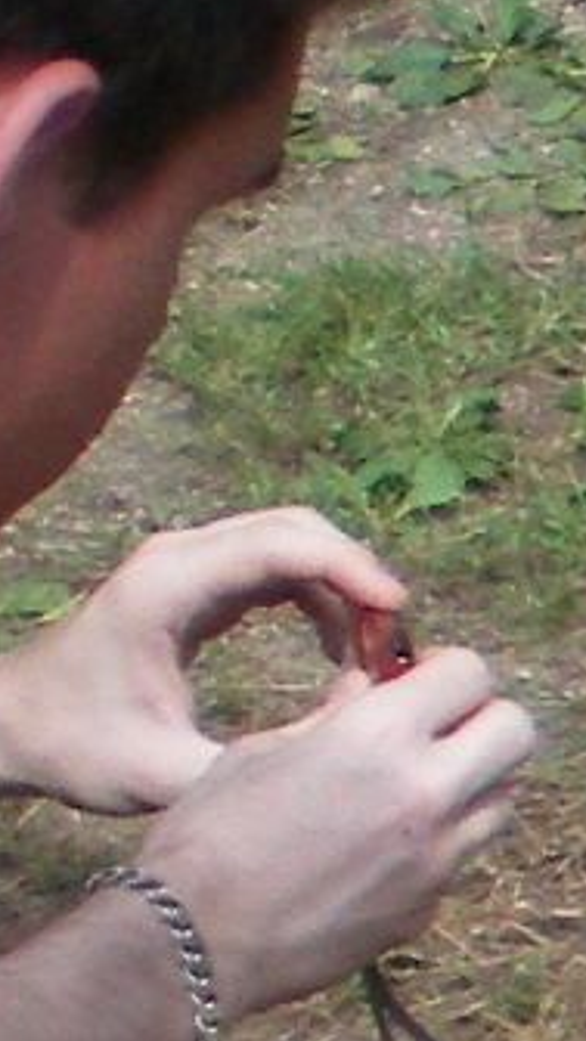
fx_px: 6961
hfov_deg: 4.3
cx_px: 2598
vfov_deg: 8.4
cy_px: 1450
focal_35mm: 252
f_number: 3.1
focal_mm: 6.3
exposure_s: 1/500
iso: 64
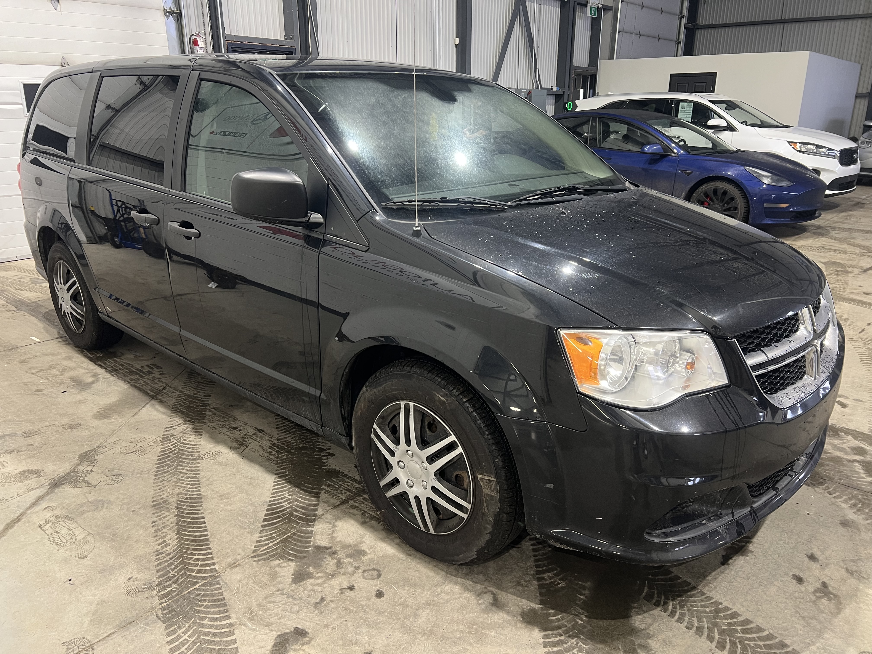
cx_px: 436
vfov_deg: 53.1
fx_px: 655
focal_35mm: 26
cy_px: 327
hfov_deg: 67.3
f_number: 1.5
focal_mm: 5.7
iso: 160
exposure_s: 1/60
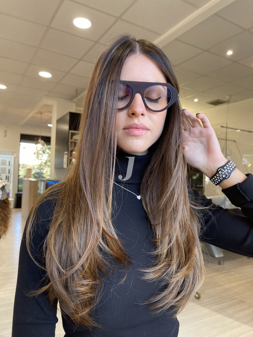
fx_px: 253
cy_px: 168
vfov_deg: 67.3
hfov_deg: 53.1
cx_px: 126
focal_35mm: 26
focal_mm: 5.1
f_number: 1.6
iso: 80
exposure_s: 1/100
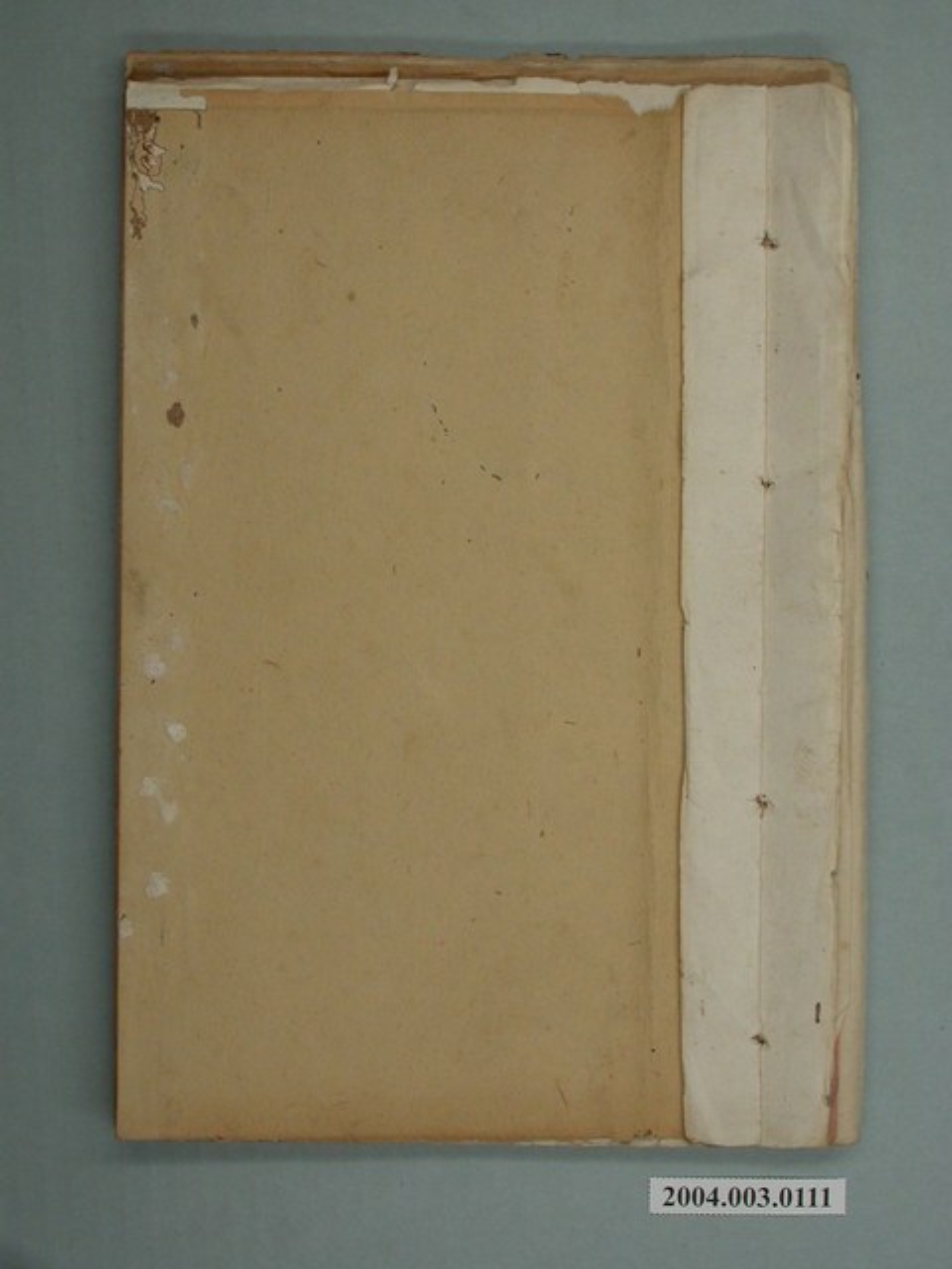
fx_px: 2090
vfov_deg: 33.8
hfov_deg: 25.7
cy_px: 634
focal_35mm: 57
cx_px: 476
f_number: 4.9
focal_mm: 11.8
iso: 100
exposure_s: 1/30
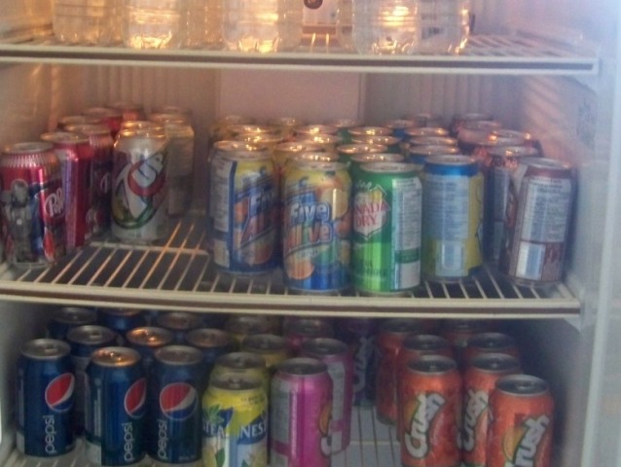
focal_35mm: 36
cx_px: 310
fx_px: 647
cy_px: 234
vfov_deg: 39.7
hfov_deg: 51.3
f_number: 2.8
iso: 400
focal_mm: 5.85
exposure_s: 1/25
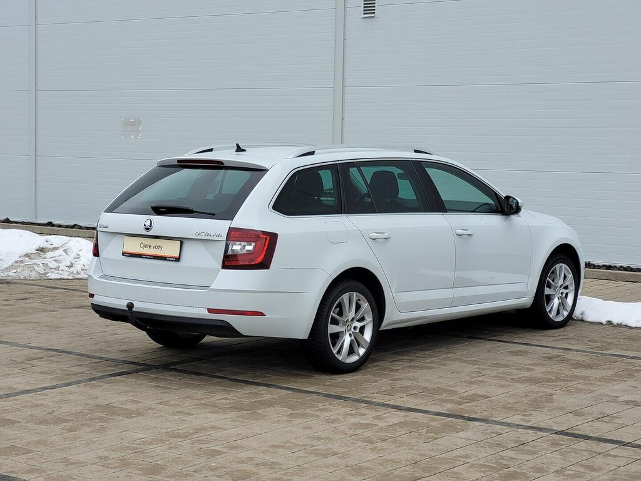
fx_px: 1407
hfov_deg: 25.7
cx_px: 320
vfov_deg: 19.4
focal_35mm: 76
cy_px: 240
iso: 50
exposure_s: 1/120
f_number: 2.4
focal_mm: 7.12
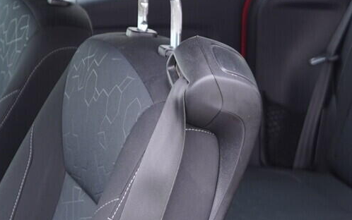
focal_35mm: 106
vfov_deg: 12.3
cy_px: 177
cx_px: 329
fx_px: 1018
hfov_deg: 19.2
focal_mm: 24
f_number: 2.8
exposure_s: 1/40
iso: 200
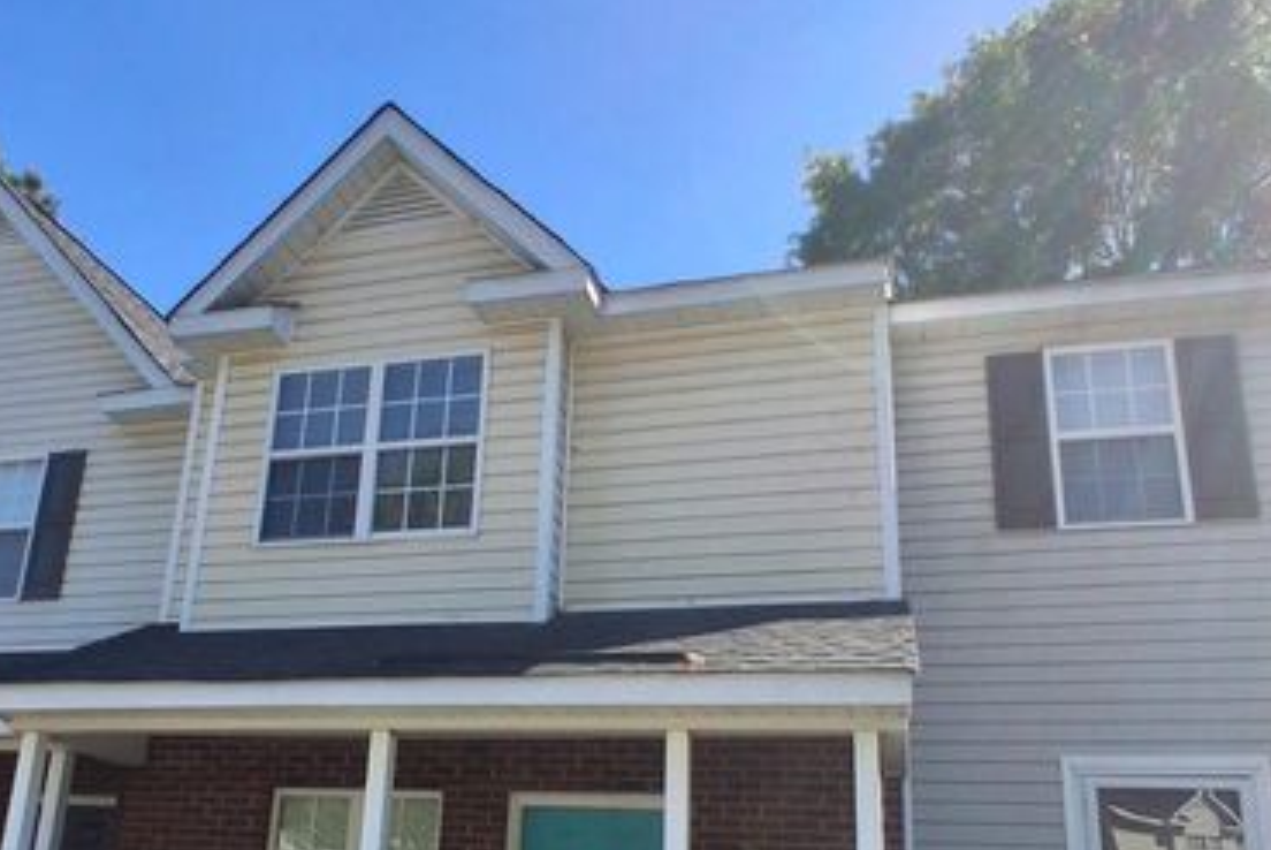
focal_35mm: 32
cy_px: 596
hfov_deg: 58.1
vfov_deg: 40.4
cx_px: 490
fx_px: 1131
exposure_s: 1/1587
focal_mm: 1.4
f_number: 2.2
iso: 50
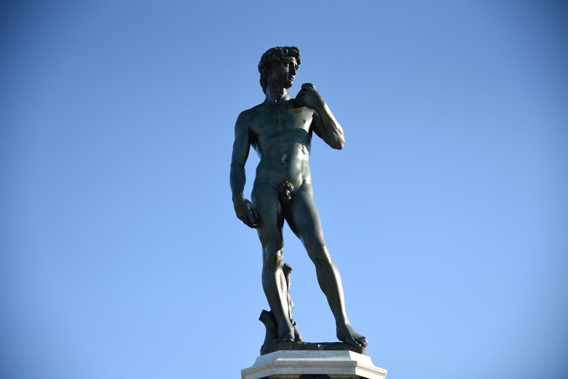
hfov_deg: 27.0
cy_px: 190
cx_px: 284
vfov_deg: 18.2
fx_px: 1184
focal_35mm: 75
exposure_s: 1/4000
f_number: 4
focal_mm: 75
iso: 800
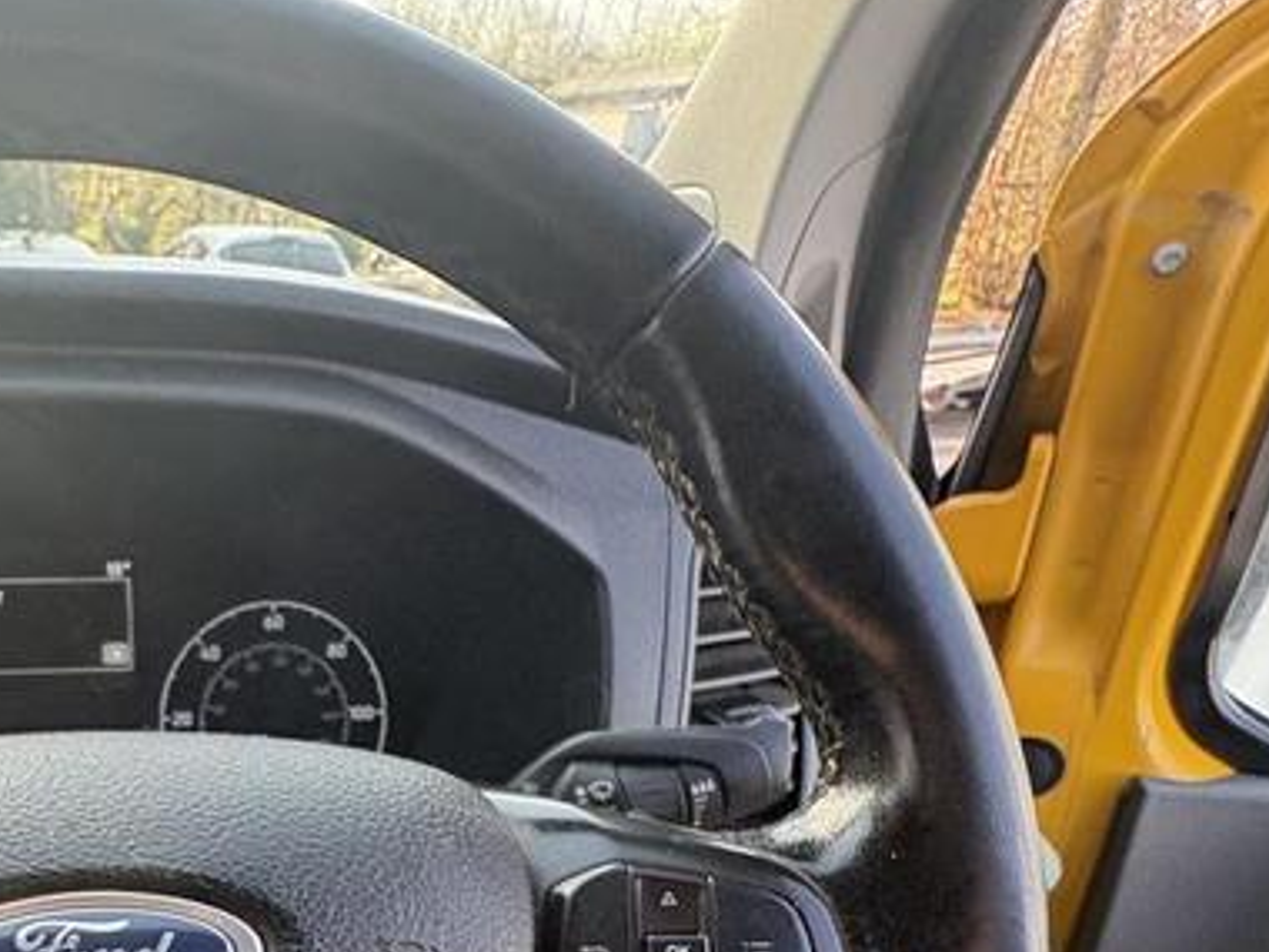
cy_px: 992
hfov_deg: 50.1
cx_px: 160
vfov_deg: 37.4
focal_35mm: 33
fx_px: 1210
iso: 160
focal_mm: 2.22
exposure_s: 1/99
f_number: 2.2
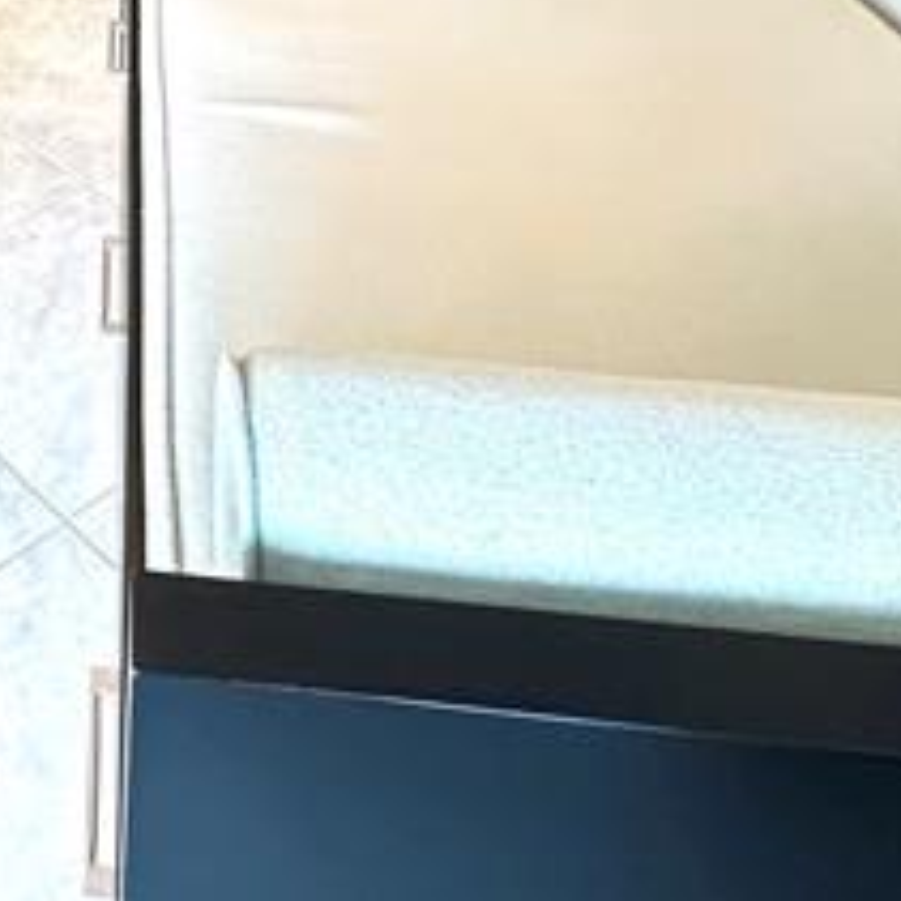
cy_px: -325
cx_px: -26
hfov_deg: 32.7
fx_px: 1384
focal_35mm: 47
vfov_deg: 28.3
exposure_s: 1/60
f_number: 2.2
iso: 640
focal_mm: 2.22
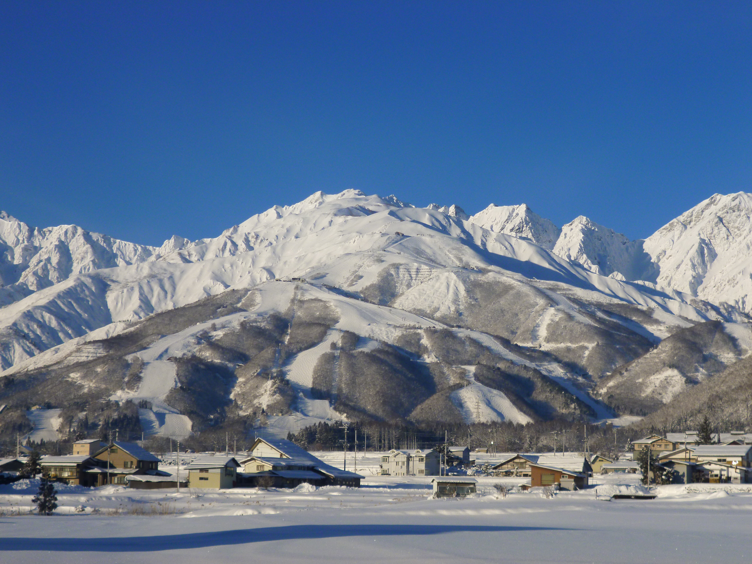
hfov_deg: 25.0
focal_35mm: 78
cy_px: 282
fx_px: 1694
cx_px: 376
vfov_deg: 18.9
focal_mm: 13.9
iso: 125
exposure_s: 1/100
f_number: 16
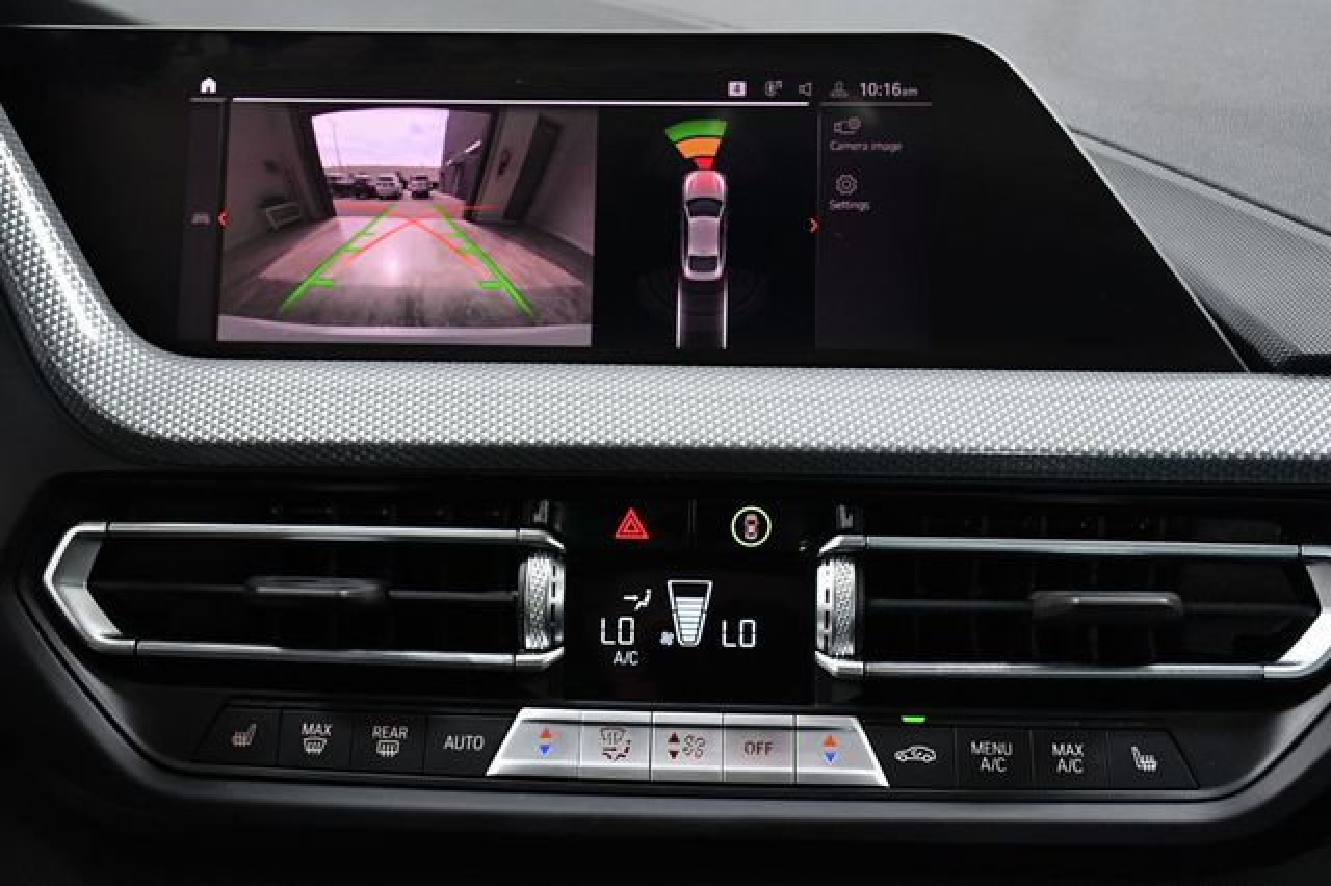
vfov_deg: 28.0
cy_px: 443
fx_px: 1774
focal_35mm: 48
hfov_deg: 41.1
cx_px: 666
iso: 2500
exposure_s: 1/160
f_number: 6.3
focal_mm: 32
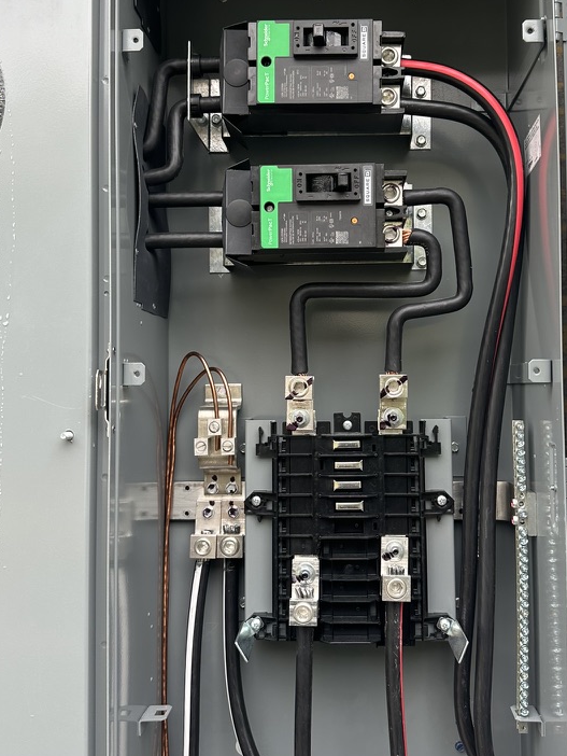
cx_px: 331
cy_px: 340
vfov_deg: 52.5
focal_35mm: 35
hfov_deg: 40.6
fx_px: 764
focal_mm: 6.86
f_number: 1.78
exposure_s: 1/272
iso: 80
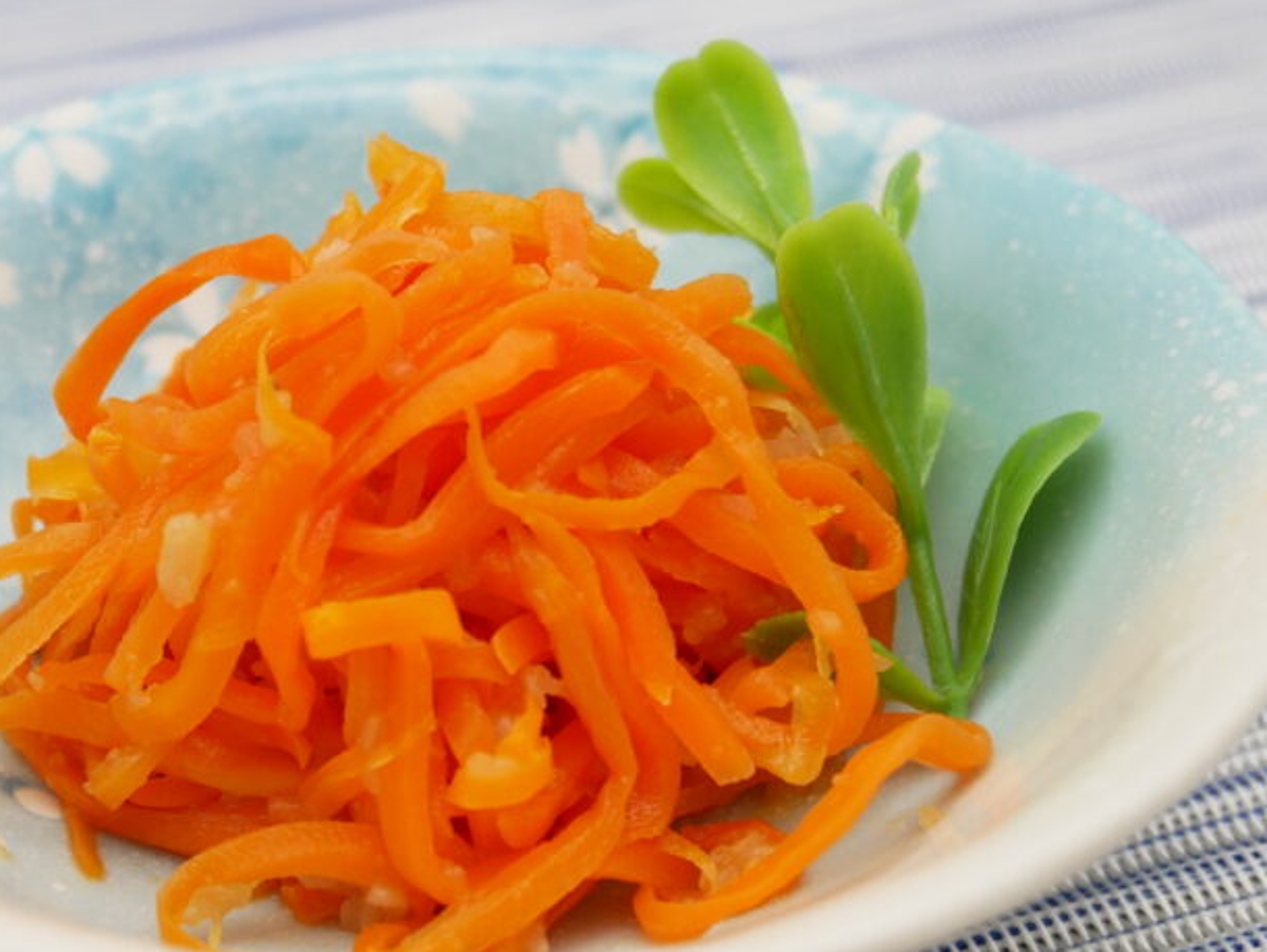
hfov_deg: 28.8
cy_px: 524
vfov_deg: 21.9
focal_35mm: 67
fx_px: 2454
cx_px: 421
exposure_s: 1/100
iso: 200
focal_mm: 20
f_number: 4.6
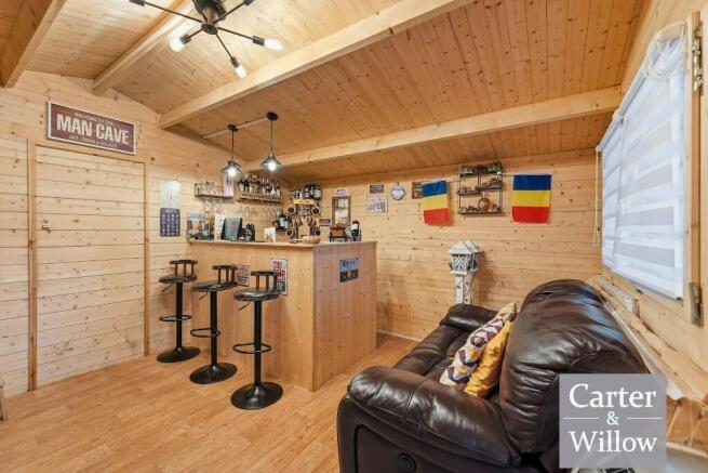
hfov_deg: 104.2
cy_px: 236
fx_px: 275
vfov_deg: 81.2
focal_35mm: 14
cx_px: 354
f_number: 5.6
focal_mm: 14
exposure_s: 1/160
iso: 1600
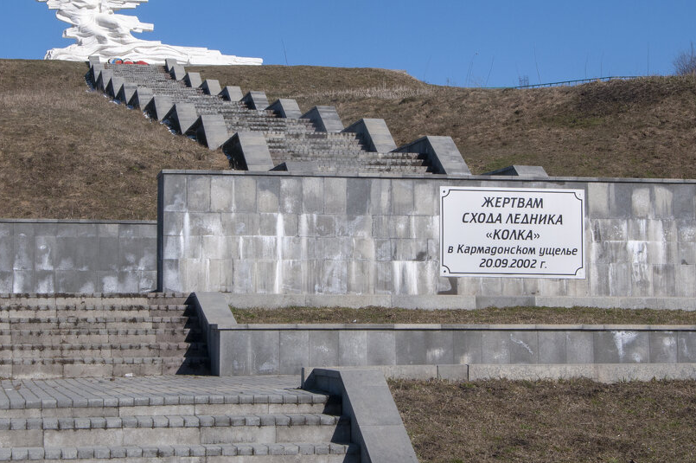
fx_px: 1642
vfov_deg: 16.0
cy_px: 193
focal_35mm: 85
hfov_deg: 23.9
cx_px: 335
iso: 250
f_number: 16
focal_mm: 38
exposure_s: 1/250
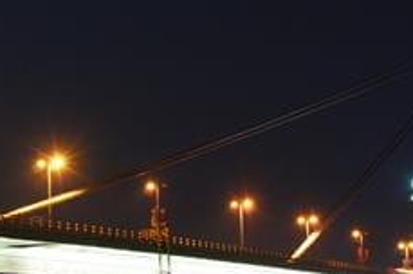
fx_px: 1443
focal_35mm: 126
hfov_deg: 16.3
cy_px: 34
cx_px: 220
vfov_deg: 10.8
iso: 400
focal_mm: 24
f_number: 5.6
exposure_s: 3.2
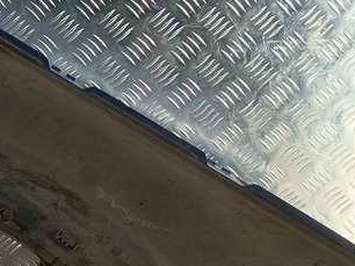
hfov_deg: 22.2
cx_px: -129
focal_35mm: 77
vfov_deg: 19.1
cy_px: 144
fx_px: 789
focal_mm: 4.11
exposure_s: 1/50
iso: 137
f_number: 1.6
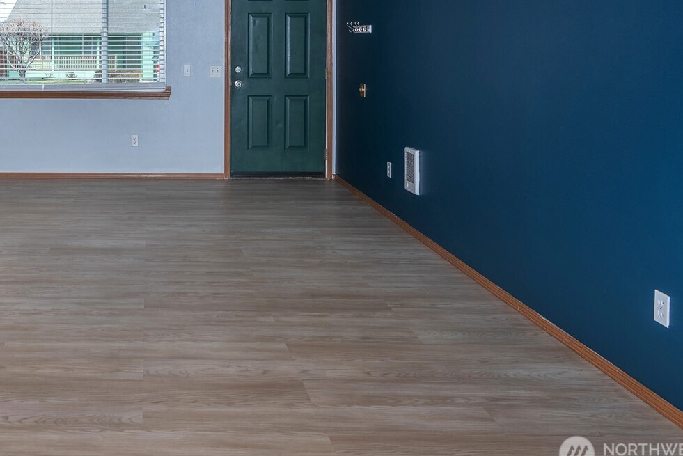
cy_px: 87
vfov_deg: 34.0
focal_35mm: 38
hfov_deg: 47.9
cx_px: 139
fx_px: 721
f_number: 7.1
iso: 200
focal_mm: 22
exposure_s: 1/160
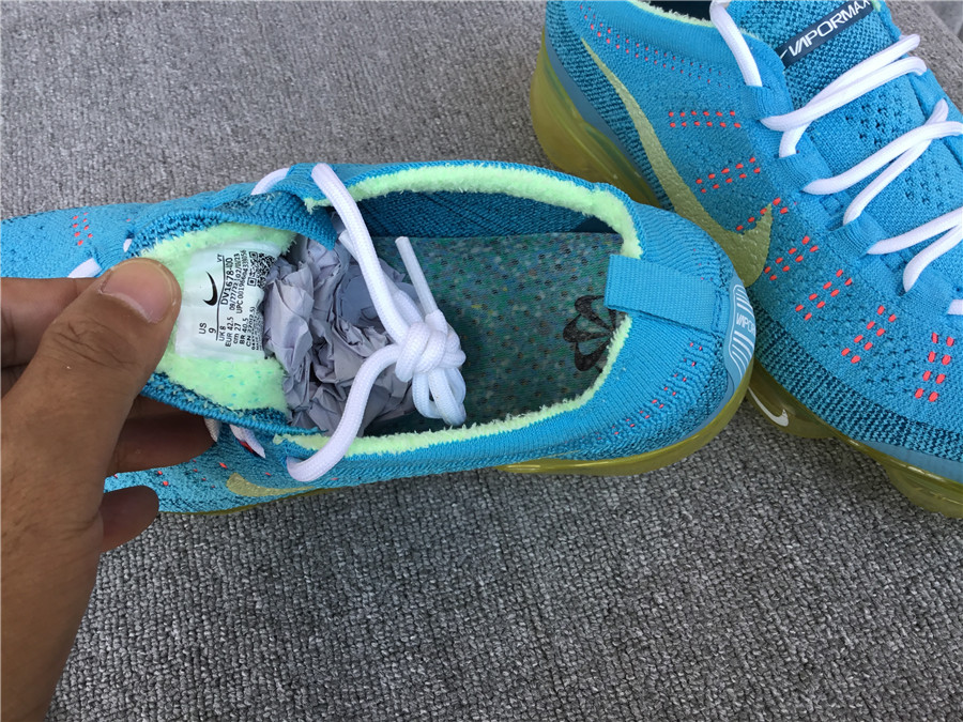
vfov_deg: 45.4
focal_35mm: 31
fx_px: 862
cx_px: 482
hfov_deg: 58.4
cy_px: 361
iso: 25
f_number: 2.4
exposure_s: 1/126
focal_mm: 3.3
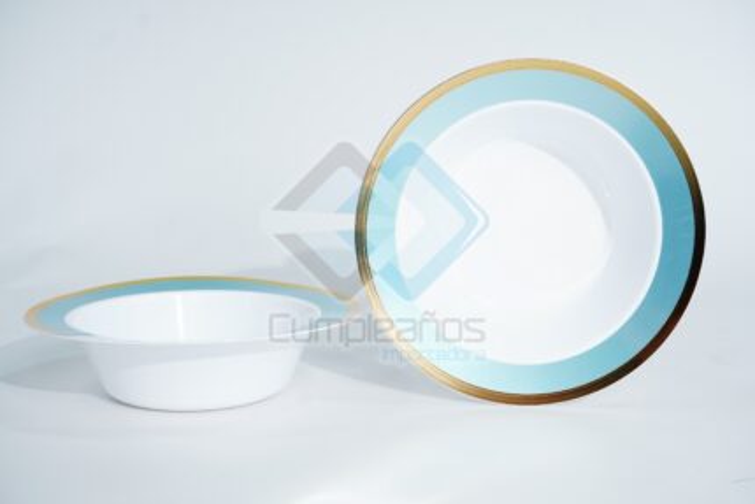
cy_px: 252
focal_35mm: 51
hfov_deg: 38.9
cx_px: 378
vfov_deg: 26.5
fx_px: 1070
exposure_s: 1/45
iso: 400
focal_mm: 34
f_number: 8
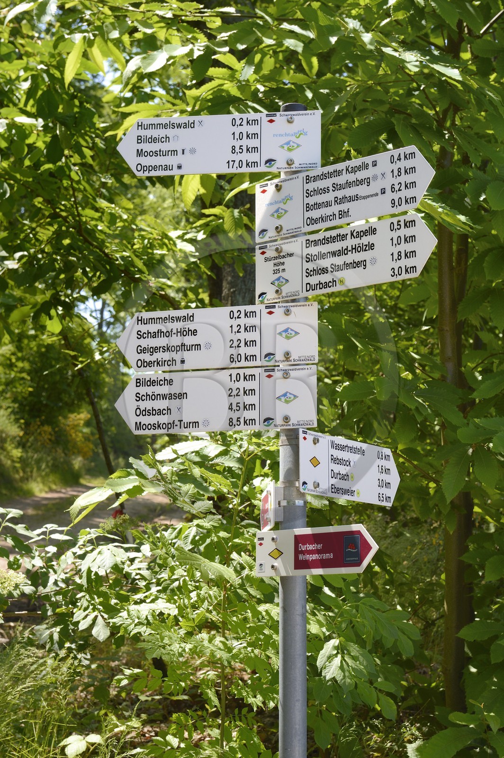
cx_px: 252
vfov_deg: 28.9
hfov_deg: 19.4
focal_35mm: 70
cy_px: 379
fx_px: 1472
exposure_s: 1/125
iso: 200
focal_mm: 70
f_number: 10
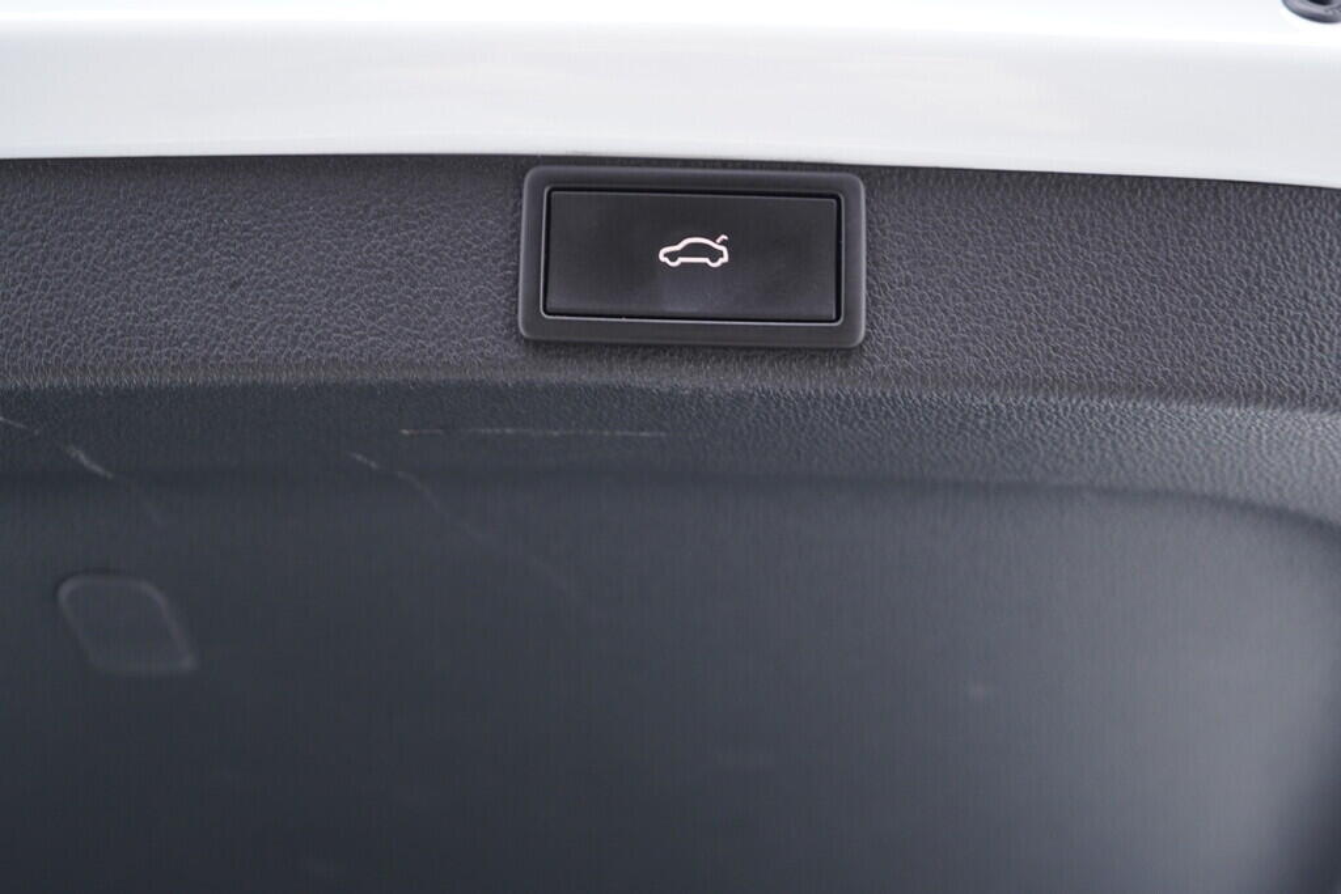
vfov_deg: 36.9
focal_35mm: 36
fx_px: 1341
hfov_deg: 53.1
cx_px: 670
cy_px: 447
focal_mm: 24
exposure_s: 1/40
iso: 320
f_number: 2.8
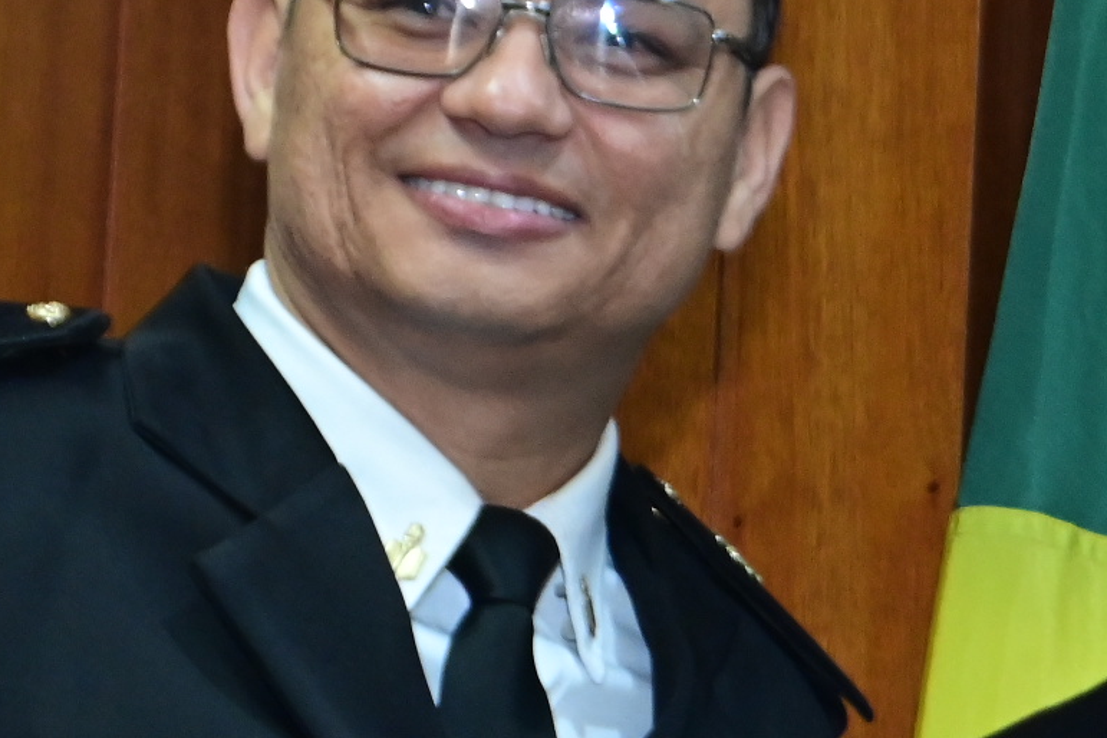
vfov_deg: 5.3
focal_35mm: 259
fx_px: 7964
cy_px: 933
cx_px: 800
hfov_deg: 7.9
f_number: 6.3
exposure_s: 1/125
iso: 3200
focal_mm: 66
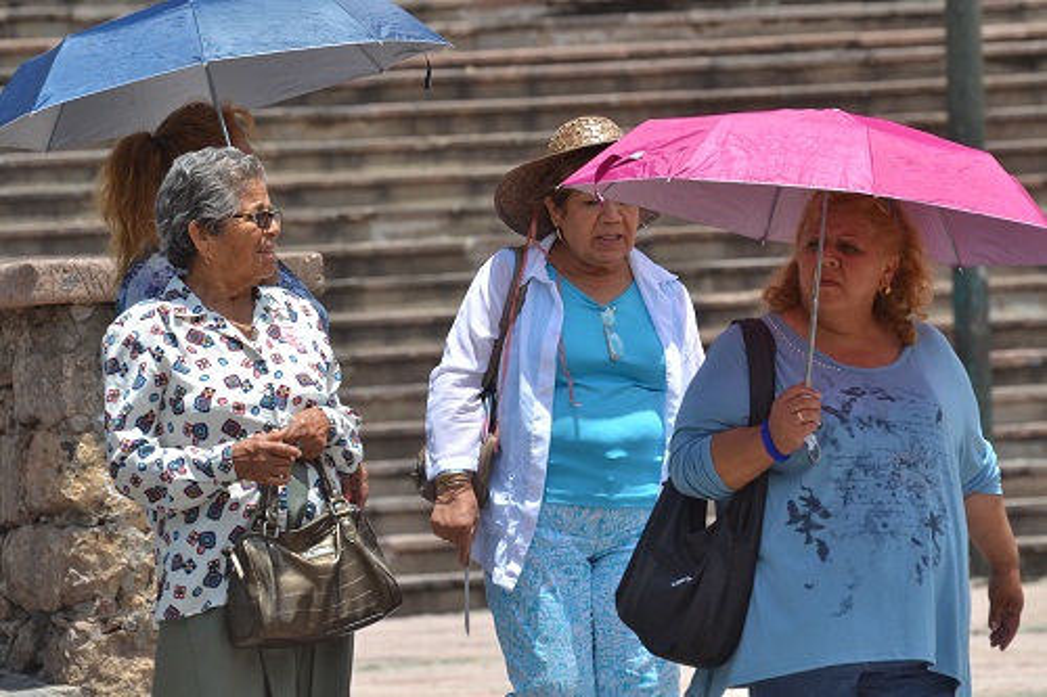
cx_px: 524
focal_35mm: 360
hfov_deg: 5.7
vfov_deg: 3.8
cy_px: 348
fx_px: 10466
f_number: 11
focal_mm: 240
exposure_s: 1/200
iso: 100
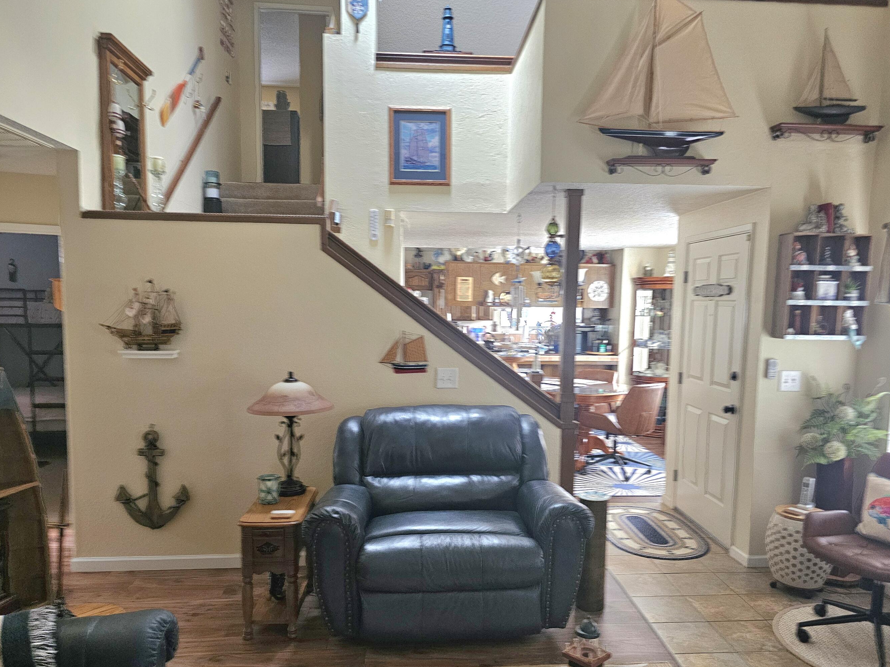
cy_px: 372
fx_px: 668
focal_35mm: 26
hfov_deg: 67.3
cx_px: 458
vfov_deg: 52.9
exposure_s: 1/60.2
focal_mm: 6.3
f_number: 1.7
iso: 500
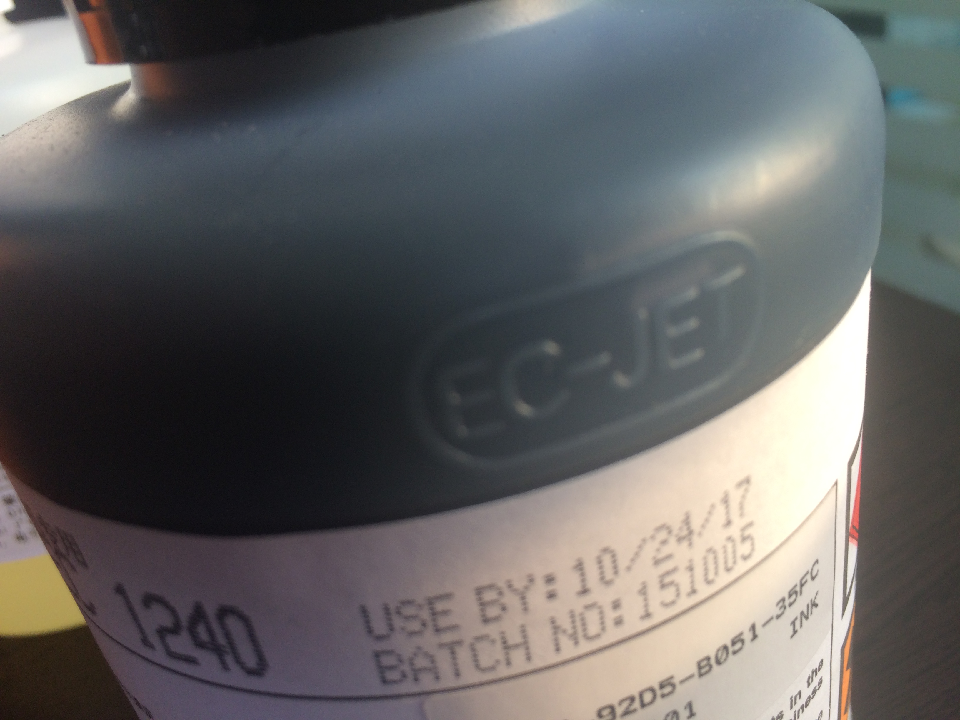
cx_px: 480
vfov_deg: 48.2
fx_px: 804
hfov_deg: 61.7
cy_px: 360
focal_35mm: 29
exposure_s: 1/120
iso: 50
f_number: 2.2
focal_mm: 4.15
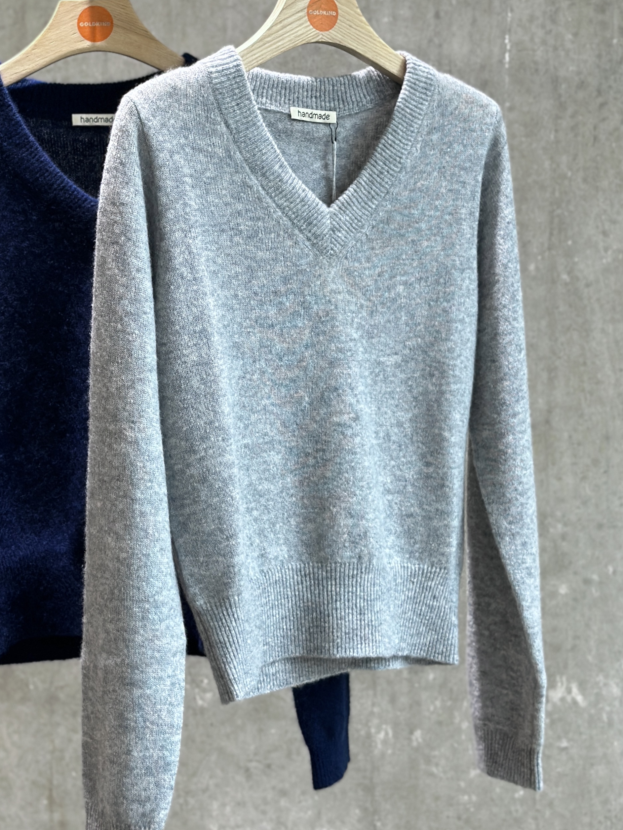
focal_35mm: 77
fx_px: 1848
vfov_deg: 25.2
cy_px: 301
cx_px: 178
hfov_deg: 19.0
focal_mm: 6.86
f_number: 1.78
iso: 125
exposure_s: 1/100
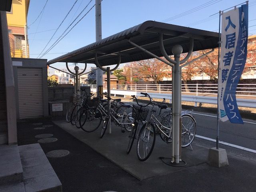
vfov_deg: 49.7
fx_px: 207
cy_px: 96
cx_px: 128
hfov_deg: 63.4
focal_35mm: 28
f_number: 1.8
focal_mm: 3.99
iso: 20
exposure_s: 1/1916
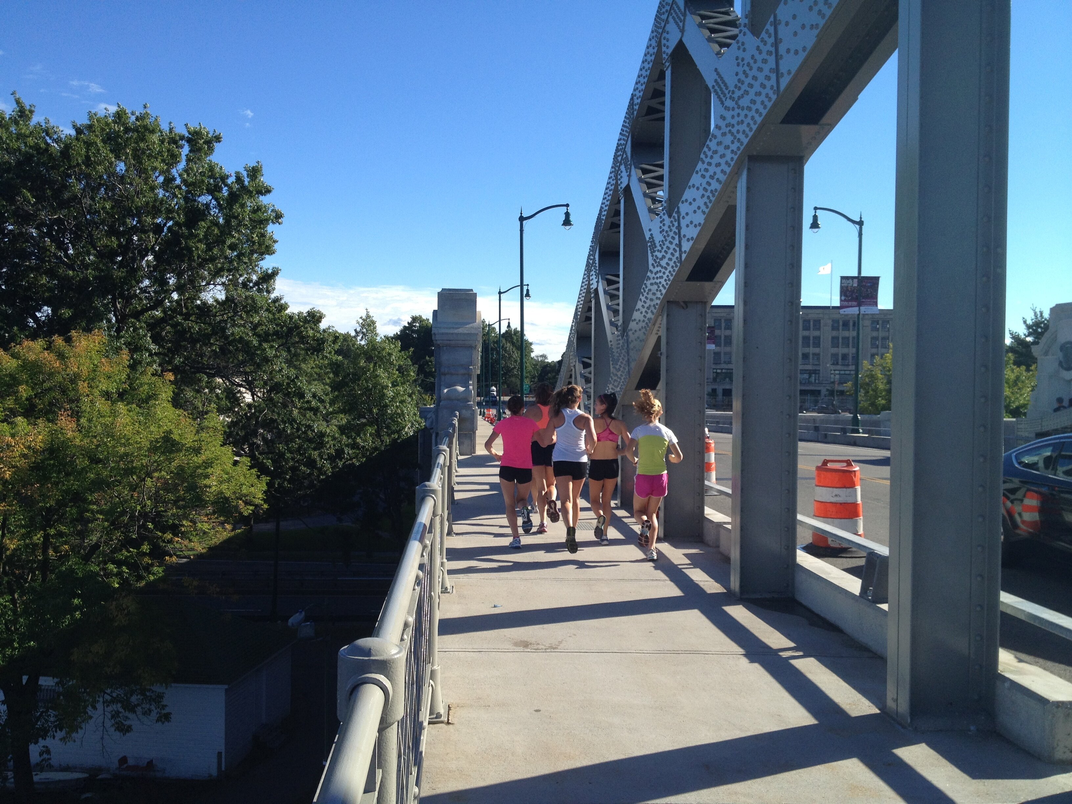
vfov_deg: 40.7
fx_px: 1084
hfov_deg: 52.6
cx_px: 536
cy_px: 402
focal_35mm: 35
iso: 64
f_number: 2.4
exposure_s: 1/1255
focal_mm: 4.28
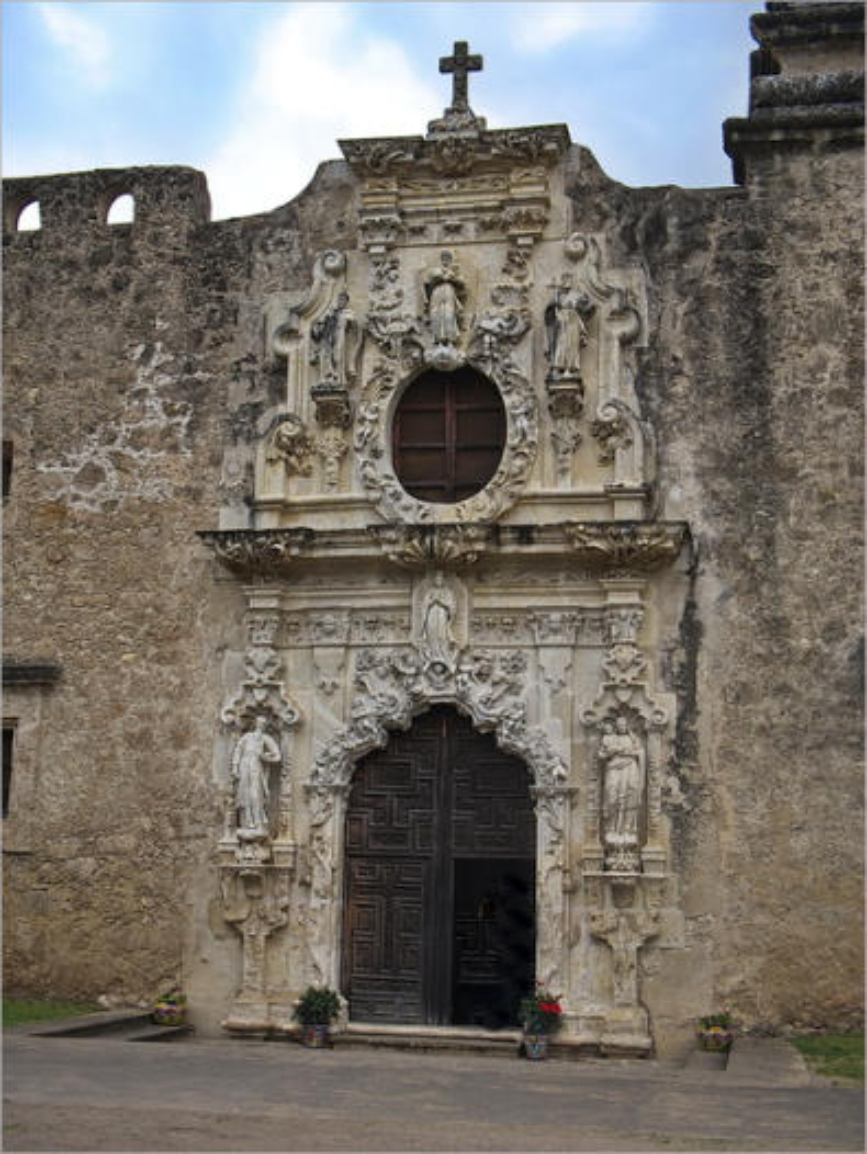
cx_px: 434
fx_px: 1535
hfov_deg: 31.5
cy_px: 577
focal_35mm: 46
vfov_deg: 41.2
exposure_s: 1/320
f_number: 7.1
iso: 200
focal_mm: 23
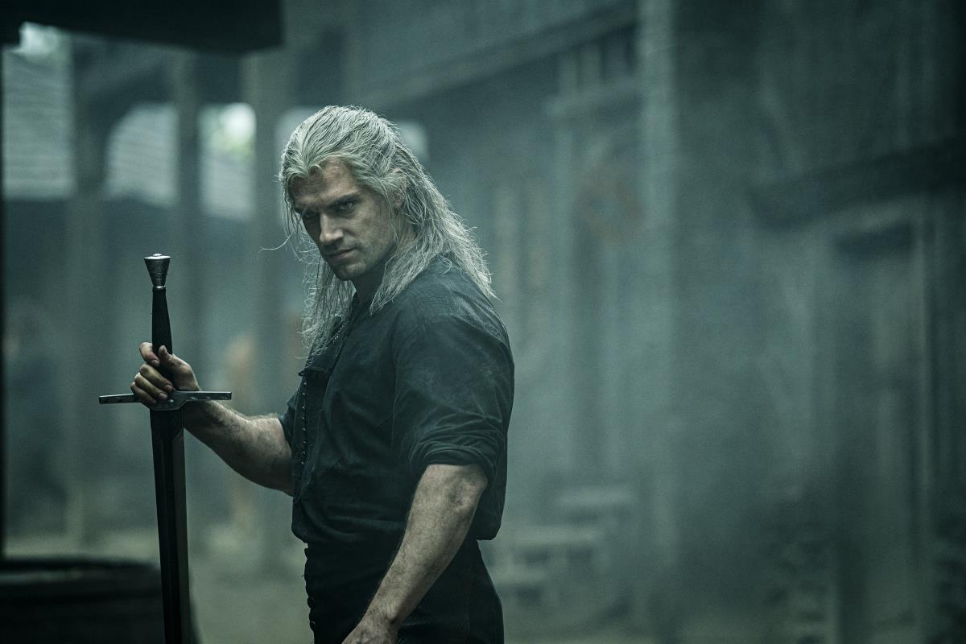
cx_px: 483
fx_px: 5071
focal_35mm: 189
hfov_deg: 10.9
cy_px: 322
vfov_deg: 7.3
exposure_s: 1/1250
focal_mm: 189
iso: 1250
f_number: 4
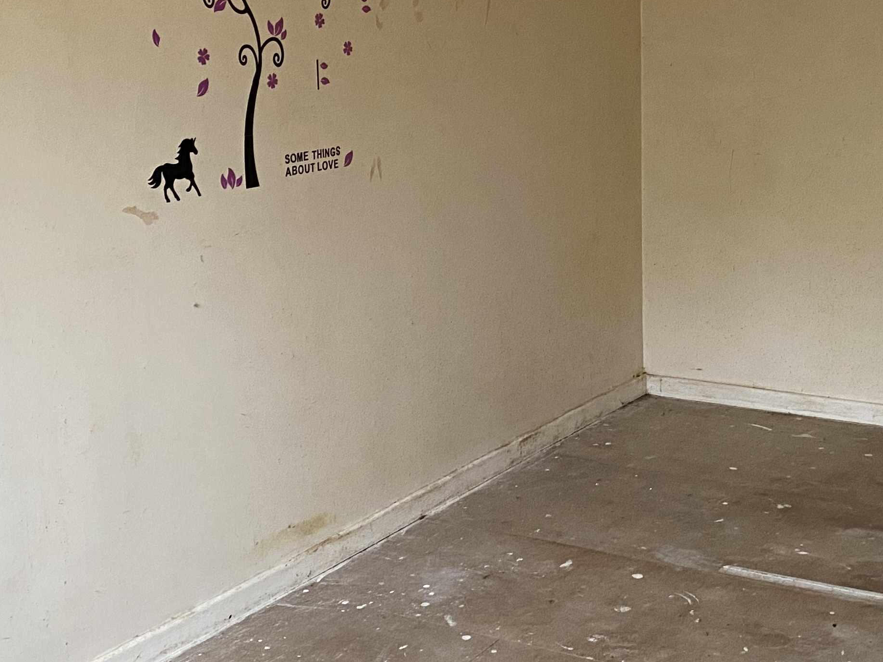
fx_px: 1454
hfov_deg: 33.6
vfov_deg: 25.2
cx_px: 550
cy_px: 129
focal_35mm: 57
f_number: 1.8
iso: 500
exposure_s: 1/57
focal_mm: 4.25
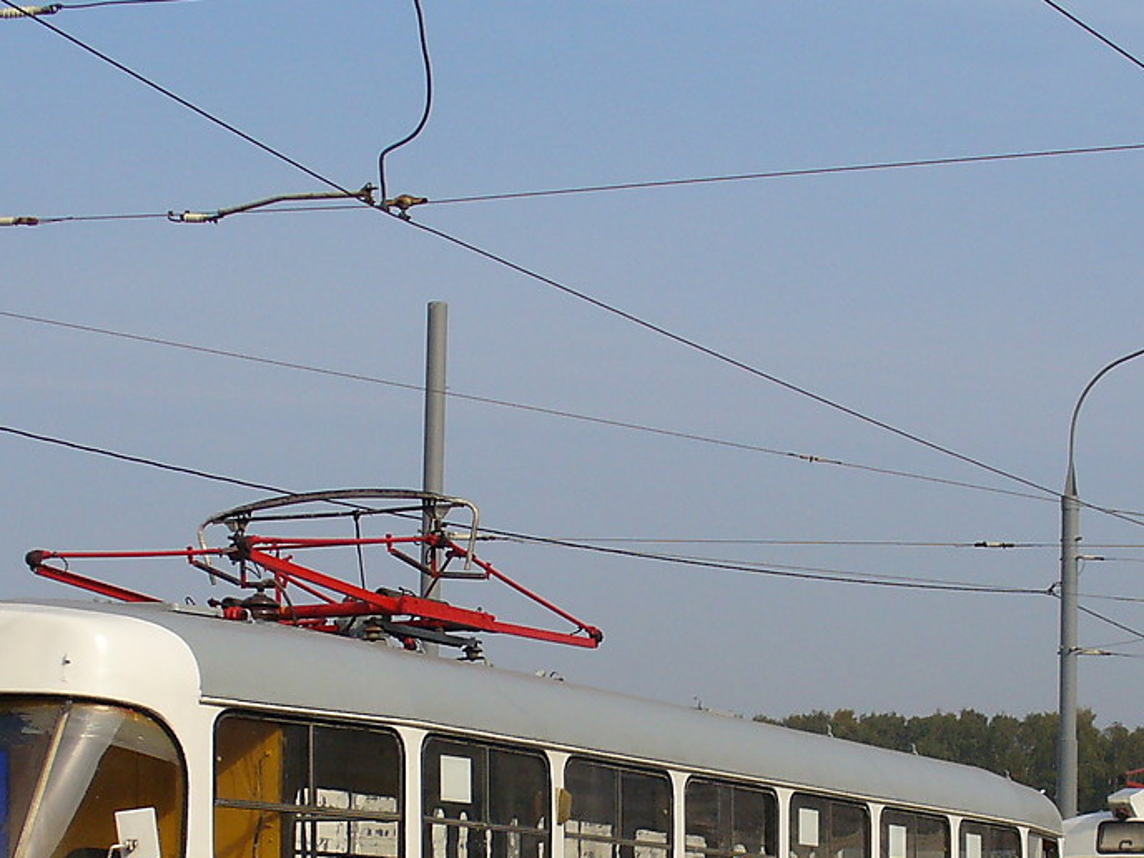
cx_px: 671
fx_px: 3073
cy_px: 738
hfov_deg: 21.1
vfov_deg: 15.7
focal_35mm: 93
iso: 80
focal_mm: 7.9
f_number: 6
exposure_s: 1/320
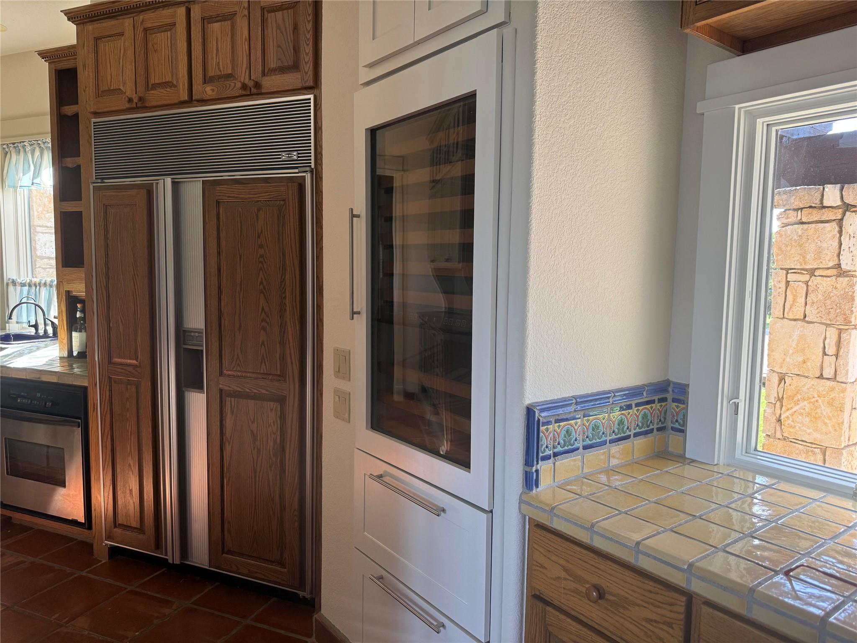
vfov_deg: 56.8
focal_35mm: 24
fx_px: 594
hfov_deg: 71.6
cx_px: 428
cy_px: 322
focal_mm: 6.76
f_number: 1.78
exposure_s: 1/121
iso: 160
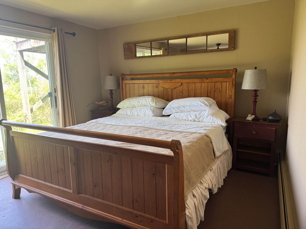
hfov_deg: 71.6
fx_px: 212
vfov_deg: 56.8
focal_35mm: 24
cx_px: 153
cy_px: 114
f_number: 1.78
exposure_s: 1/91
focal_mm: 6.76
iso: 200
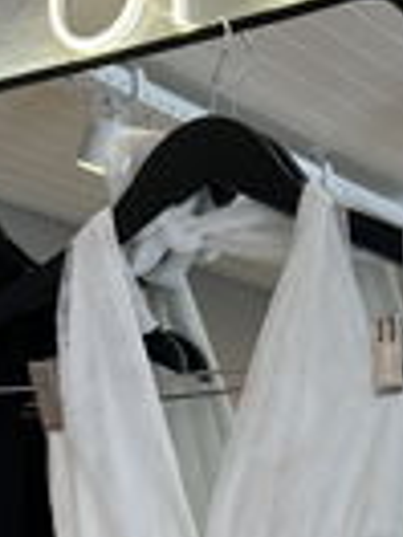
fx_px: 1630
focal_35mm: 105
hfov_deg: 14.1
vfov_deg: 18.3
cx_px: 110
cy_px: 515
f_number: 1.5
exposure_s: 1/101
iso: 32
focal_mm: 5.7
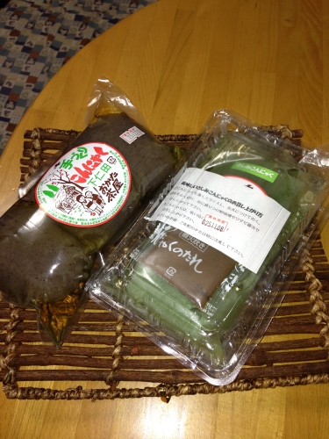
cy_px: 220
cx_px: 164
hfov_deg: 42.9
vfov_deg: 55.4
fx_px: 418
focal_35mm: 33
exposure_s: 1/23
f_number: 2.4
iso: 50
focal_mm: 4.13
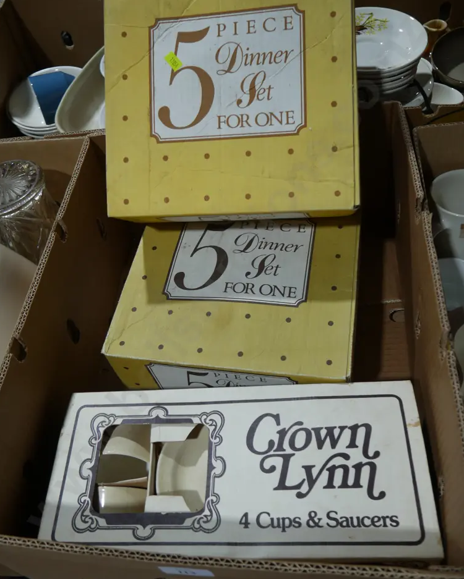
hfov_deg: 45.8
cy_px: 277
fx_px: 549
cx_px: 227
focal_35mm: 32
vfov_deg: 55.6
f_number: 3.6
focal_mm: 15
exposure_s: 1/125
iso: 200
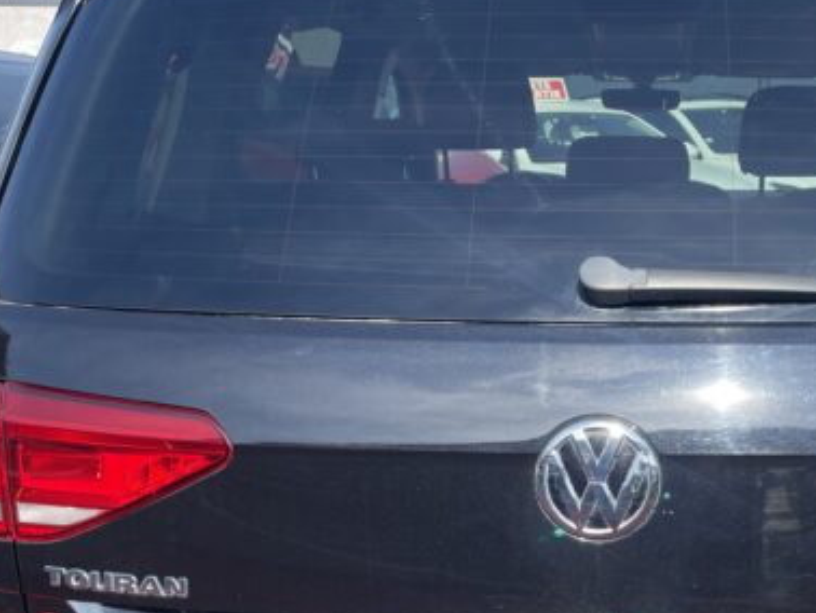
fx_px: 1297
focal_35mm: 55
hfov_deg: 34.0
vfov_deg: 26.2
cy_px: 481
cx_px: 641
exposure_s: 1/754
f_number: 1.6
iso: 32
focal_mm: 4.2
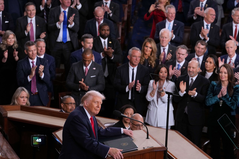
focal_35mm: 153
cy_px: 83
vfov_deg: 9.0
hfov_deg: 13.4
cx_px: 119
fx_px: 1015
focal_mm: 144
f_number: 5
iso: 2000
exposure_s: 1/400
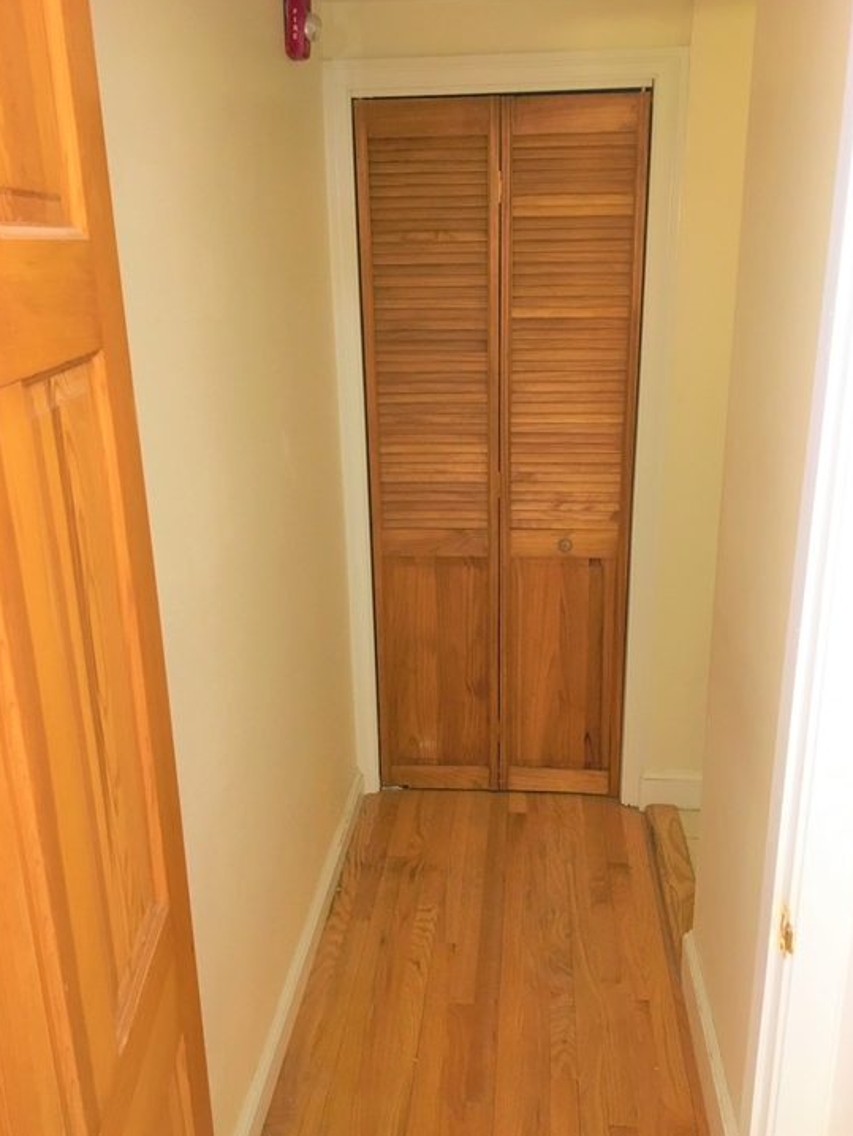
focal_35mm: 31
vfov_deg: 58.3
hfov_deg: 45.5
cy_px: 589
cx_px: 437
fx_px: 1018
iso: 125
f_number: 2.2
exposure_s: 1/33
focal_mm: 4.15
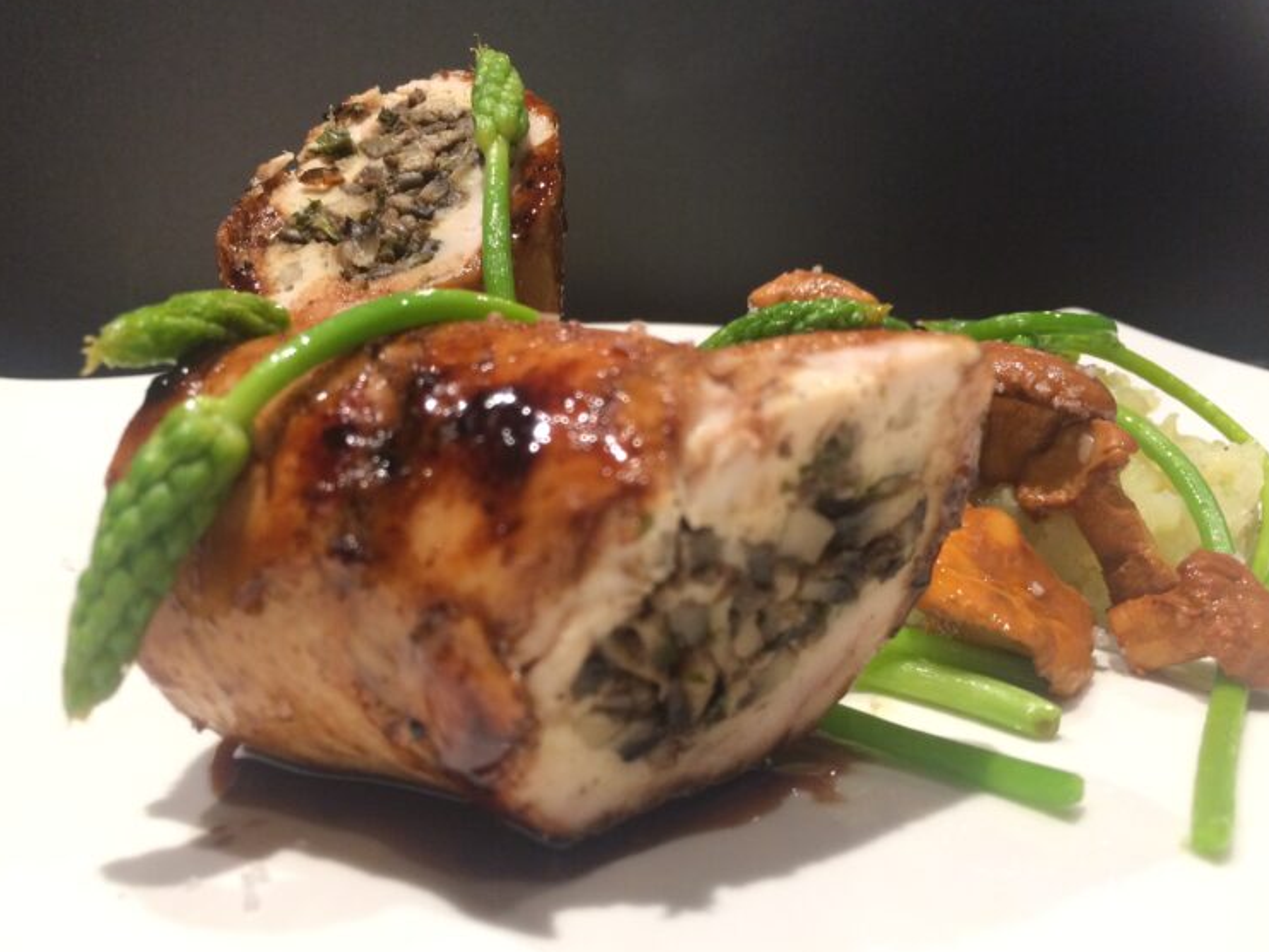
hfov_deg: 59.9
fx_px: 1100
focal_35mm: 30
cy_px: 472
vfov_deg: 46.8
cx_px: 624
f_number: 2.2
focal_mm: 4.15
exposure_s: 1/33
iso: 80
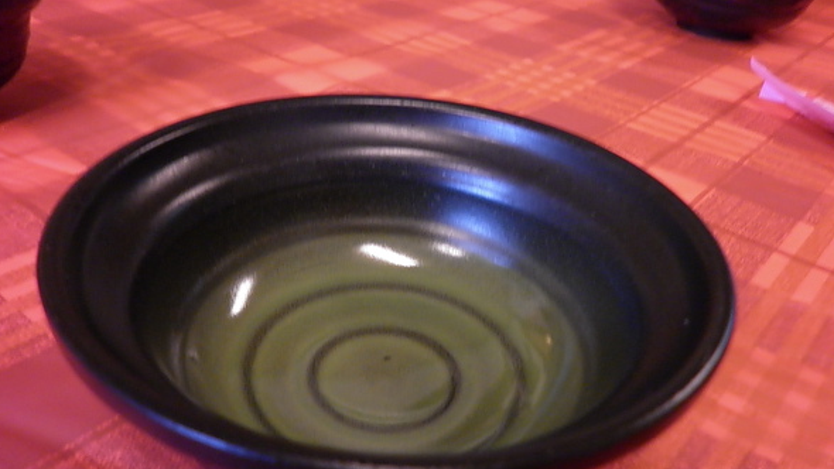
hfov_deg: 62.6
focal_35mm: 31
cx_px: 414
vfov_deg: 37.5
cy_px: 304
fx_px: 686
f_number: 2.8
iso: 200
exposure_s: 1/20
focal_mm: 5
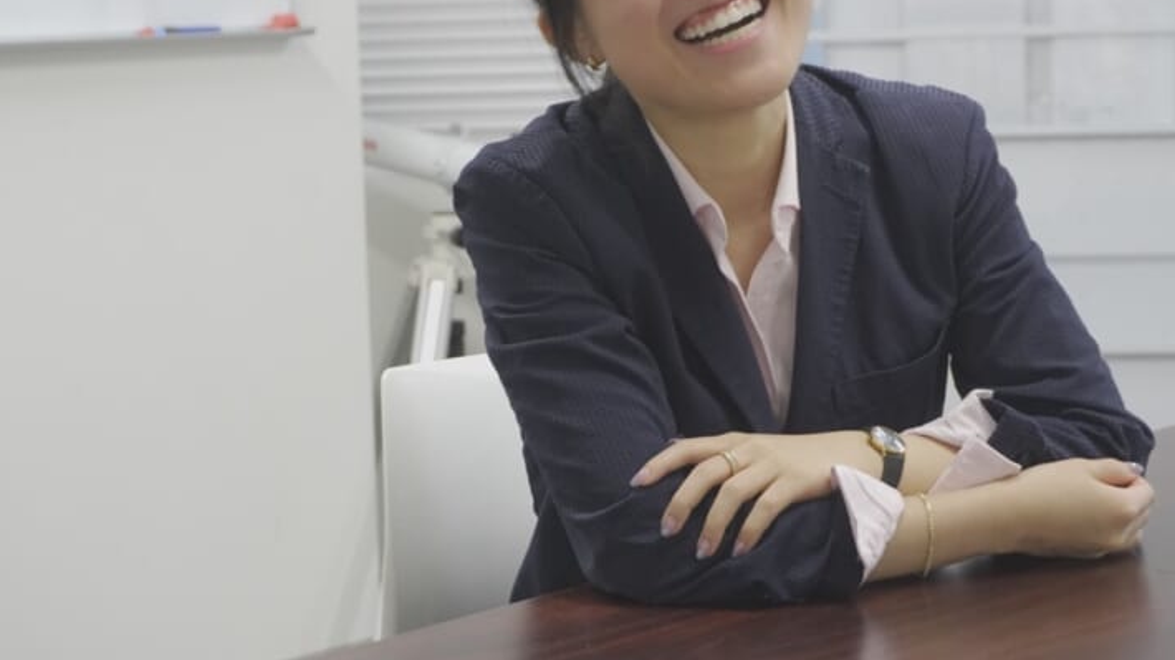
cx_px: 569
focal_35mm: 86
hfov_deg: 24.8
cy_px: 205
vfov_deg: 14.1
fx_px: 2668
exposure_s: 1/20
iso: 1600
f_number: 5.6
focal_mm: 43
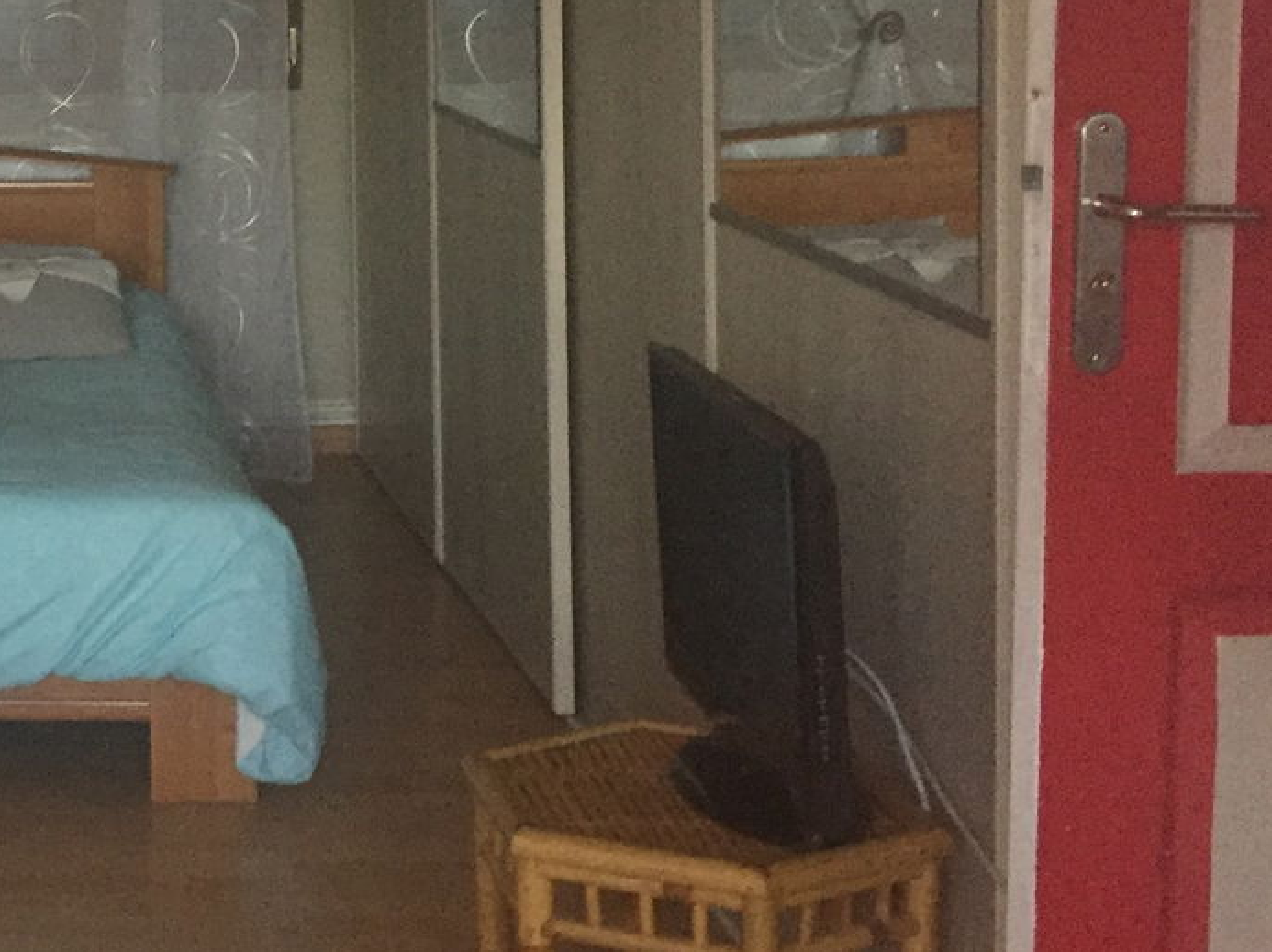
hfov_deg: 26.3
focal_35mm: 67
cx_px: -187
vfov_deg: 21.4
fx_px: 2461
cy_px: 83
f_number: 2.2
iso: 250
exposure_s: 1/33
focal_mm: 4.15
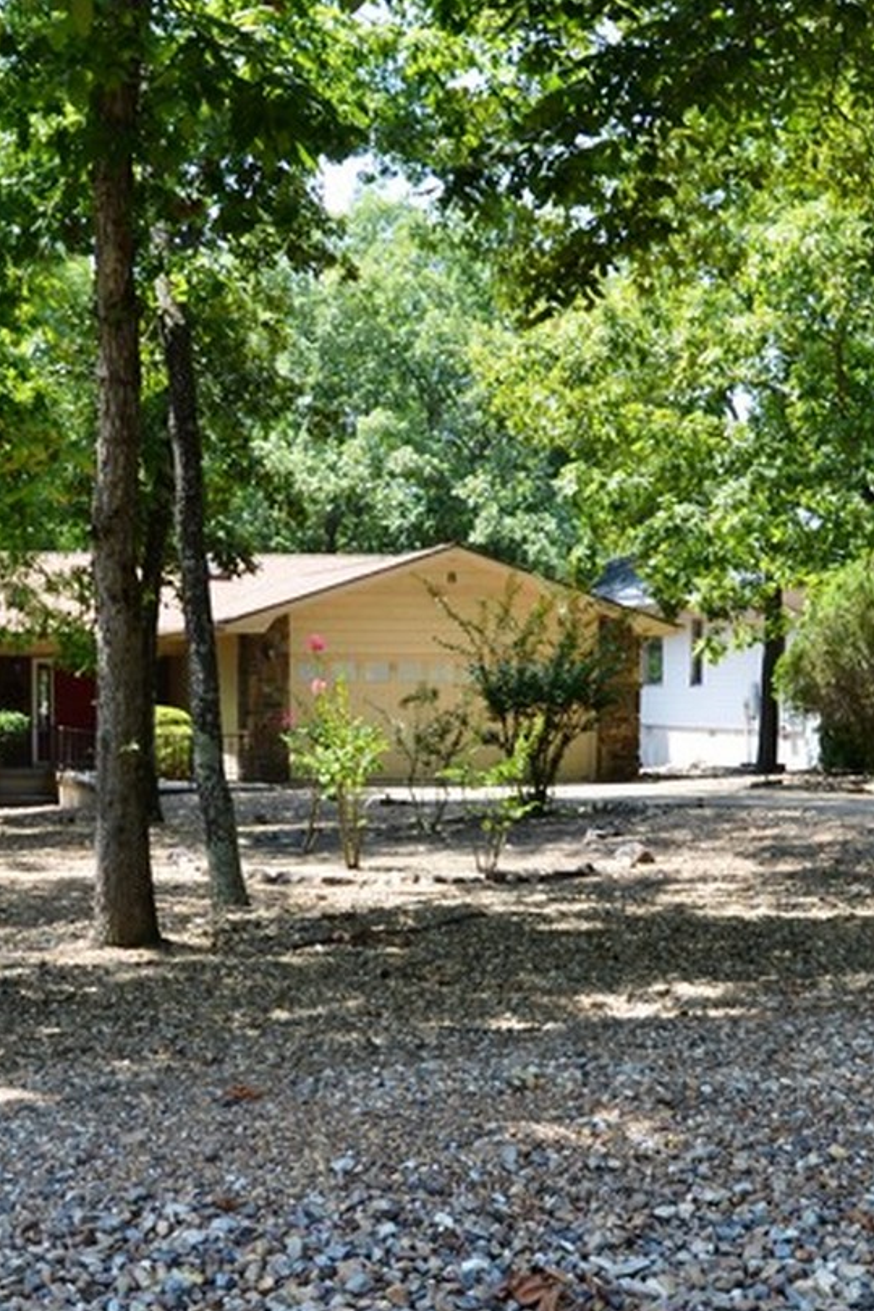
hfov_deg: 24.5
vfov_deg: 36.7
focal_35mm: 54
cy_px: 819
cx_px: 115
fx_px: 1966
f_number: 5.6
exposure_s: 1/125
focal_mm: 18
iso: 100
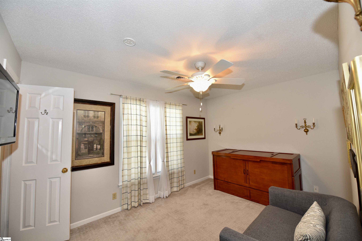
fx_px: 141
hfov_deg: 104.2
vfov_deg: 81.2
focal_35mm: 14
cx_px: 181
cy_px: 120
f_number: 4.5
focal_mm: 14
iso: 800
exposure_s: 1/80
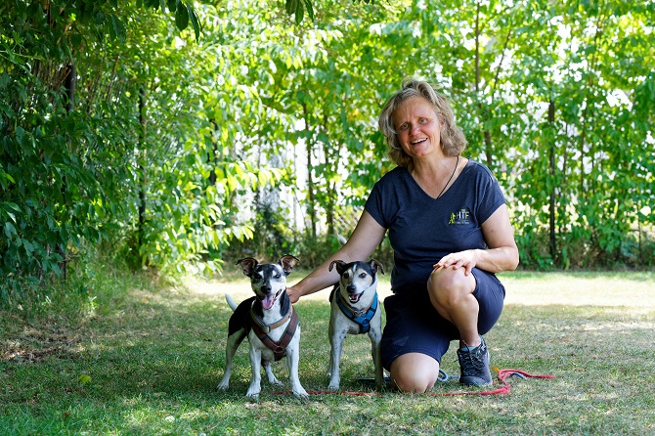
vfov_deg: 13.7
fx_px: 1818
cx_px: 328
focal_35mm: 100
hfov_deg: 20.4
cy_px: 218
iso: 400
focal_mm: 100
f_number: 7.1
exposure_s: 1/160
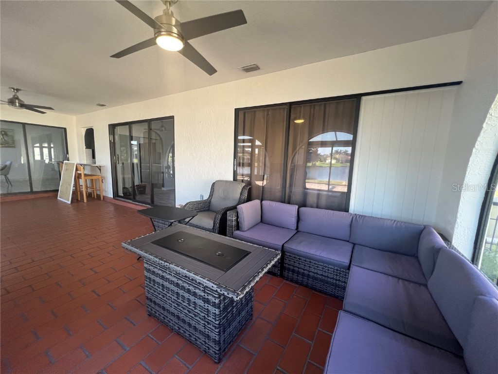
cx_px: 249
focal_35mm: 13
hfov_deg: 106.2
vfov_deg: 89.9
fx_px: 187
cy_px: 187
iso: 160
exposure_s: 1/120
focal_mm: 1.57
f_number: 1.8
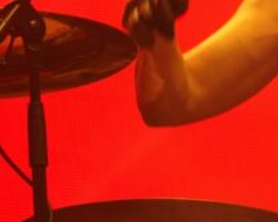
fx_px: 10288
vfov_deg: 1.2
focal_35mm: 1251
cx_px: 345
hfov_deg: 1.5
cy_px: -65
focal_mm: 236
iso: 640
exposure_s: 1/400
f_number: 6.3
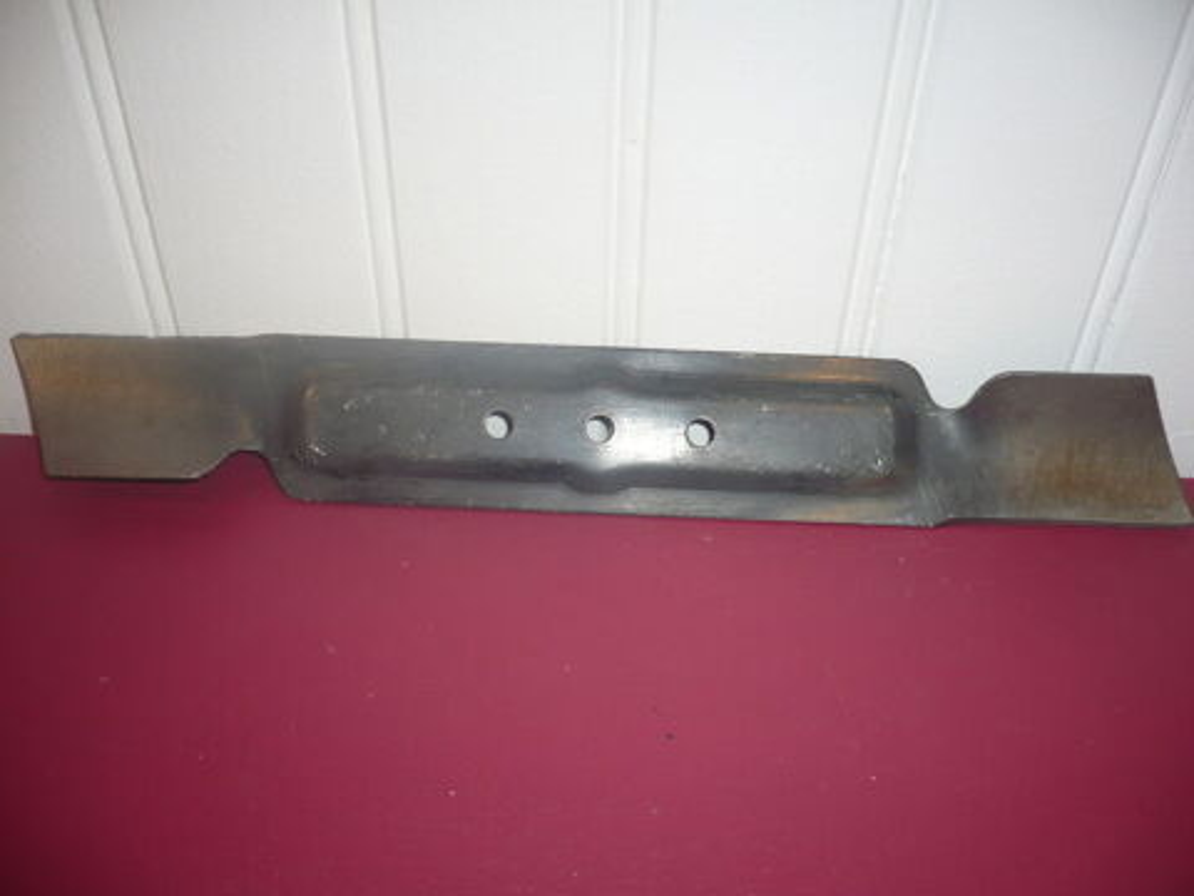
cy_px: 448
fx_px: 1207
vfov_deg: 40.7
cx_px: 597
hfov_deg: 52.6
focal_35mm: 35
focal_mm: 5.8
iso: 100
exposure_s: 1/30
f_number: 2.8
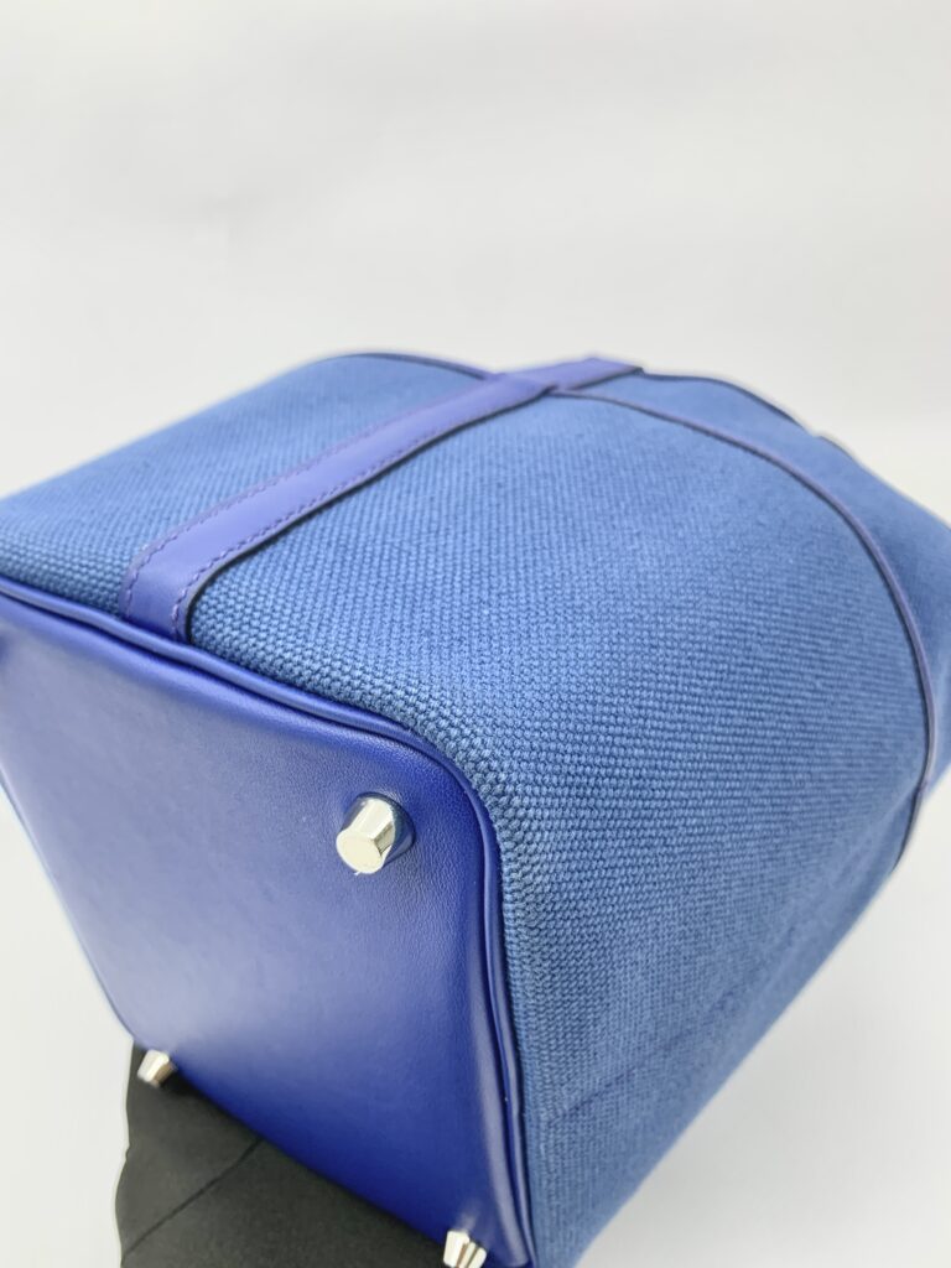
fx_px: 952
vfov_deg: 67.3
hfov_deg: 53.1
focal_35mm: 26
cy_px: 634
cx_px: 476
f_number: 1.8
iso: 80
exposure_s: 1/100
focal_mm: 4.25
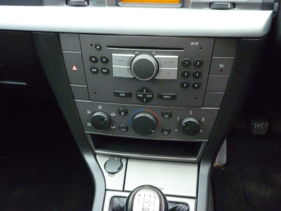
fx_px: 268
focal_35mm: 33
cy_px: 106
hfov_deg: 55.4
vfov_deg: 42.9
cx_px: 140
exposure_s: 1/15
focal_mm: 5.5
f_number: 2.8
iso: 800
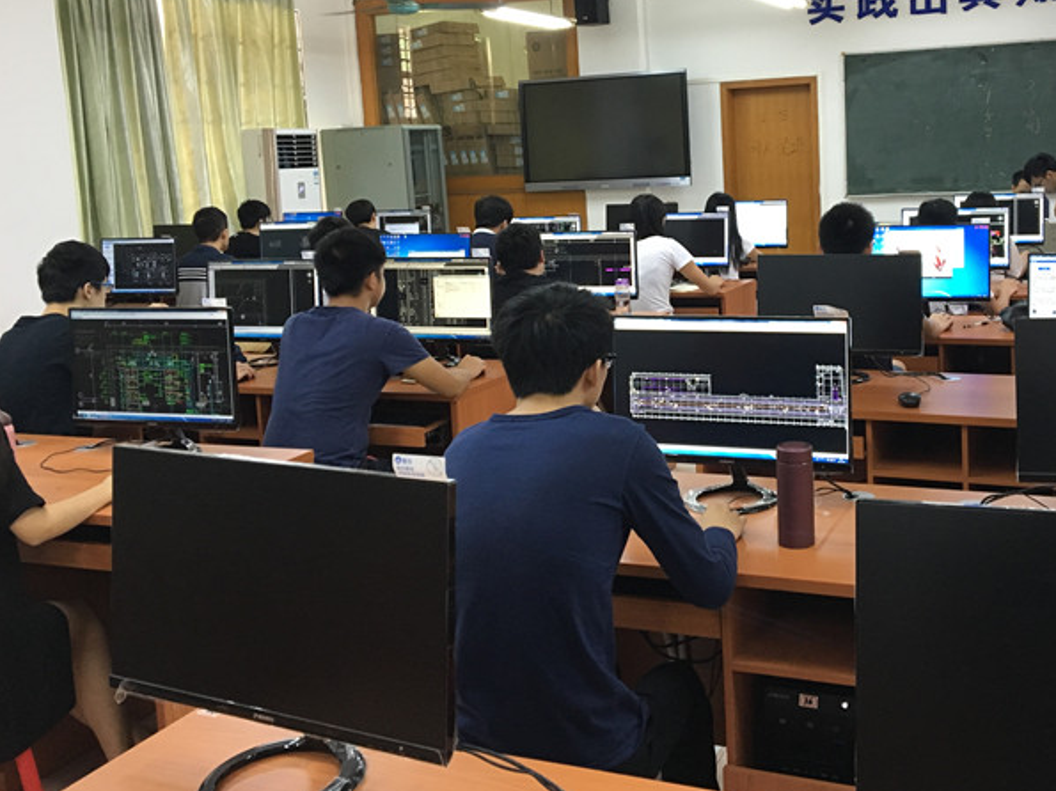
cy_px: 286
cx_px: 680
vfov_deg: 36.5
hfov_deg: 47.3
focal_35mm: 39
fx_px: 1189
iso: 160
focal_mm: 4.15
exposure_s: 1/33
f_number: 2.2
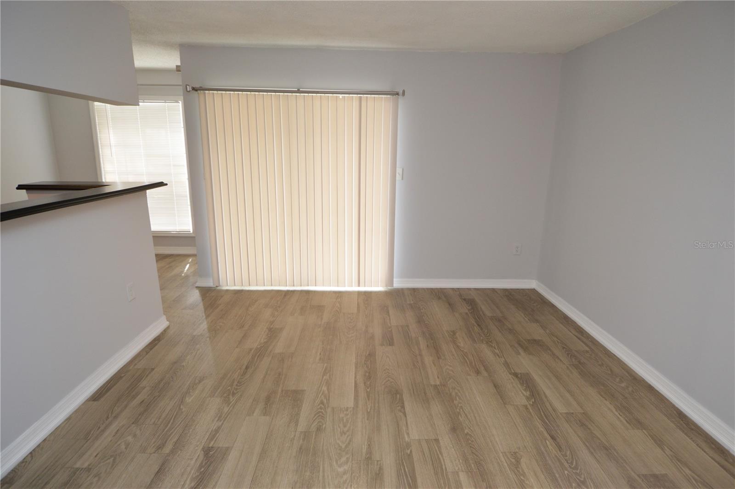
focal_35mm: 18
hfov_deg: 90.1
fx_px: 367
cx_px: 368
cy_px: 244
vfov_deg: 67.3
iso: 500
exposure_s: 1/60
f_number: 4
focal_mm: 12
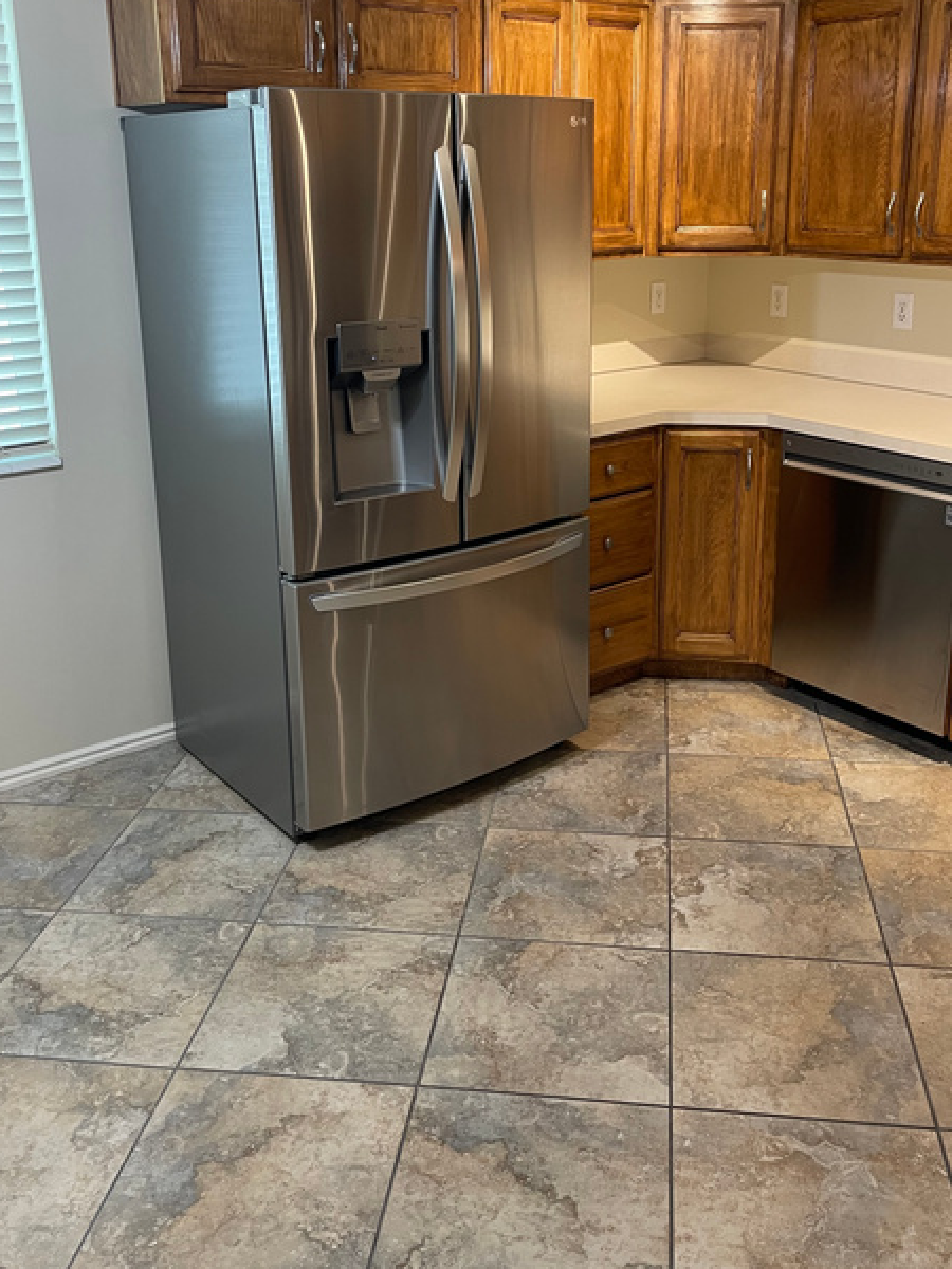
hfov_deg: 44.1
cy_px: 495
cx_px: 512
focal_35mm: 32
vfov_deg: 56.3
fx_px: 1173
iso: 200
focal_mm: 5.1
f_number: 1.6
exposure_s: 1/60
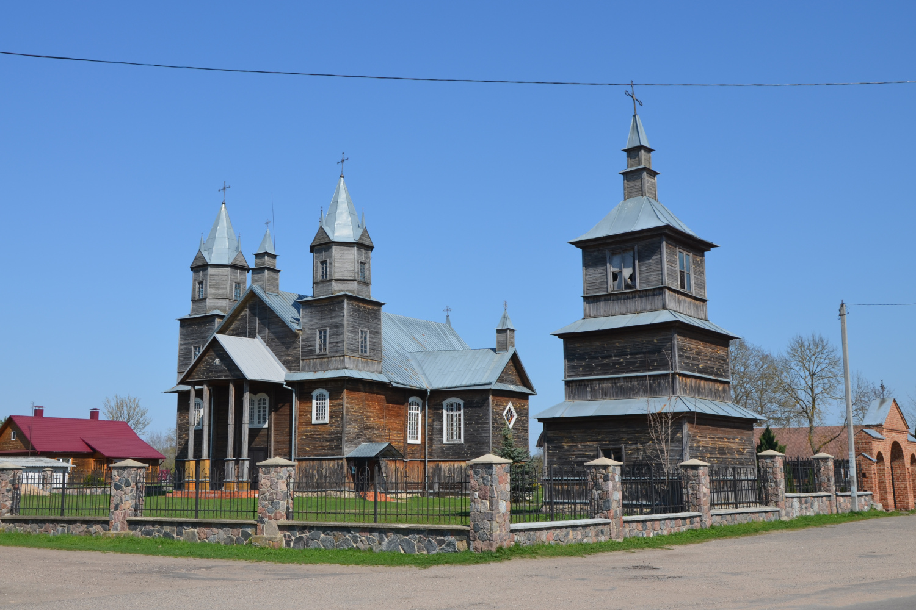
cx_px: 458
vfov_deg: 36.9
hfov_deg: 53.1
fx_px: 916
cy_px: 305
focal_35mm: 36
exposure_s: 1/320
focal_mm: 24
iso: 100
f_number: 9
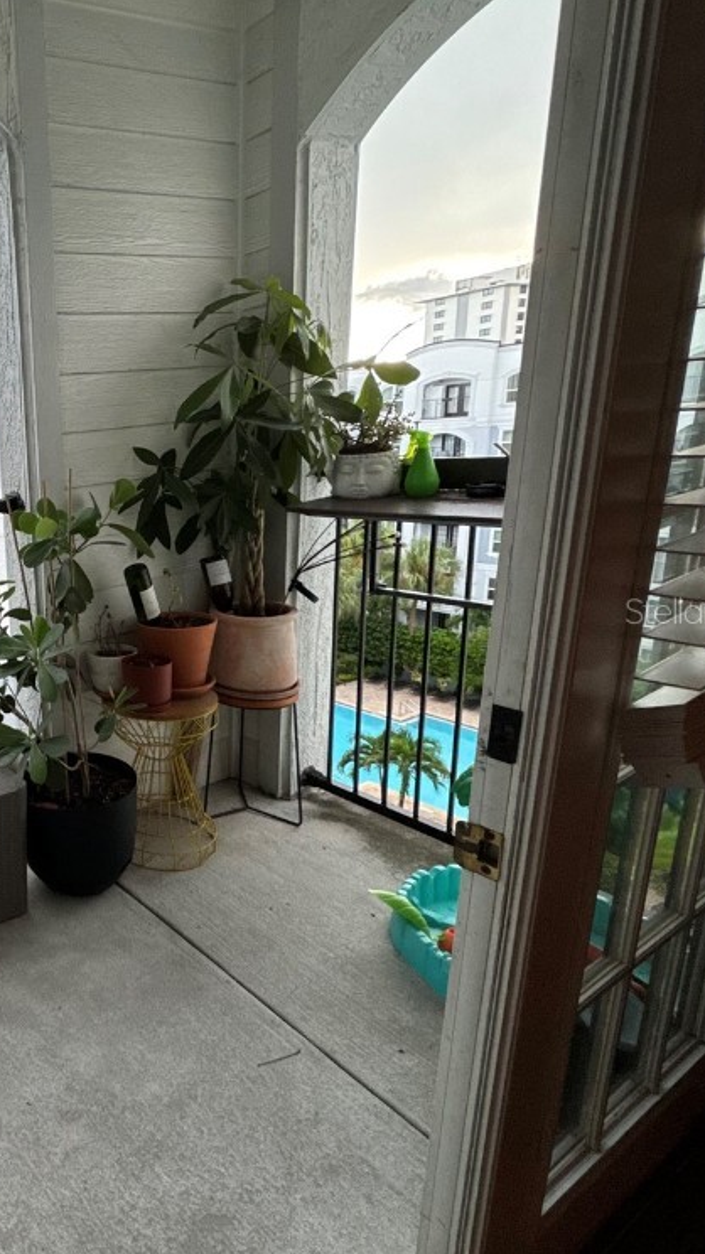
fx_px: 699
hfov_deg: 41.8
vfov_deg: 83.8
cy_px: 610
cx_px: -79
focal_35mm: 21
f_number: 2.2
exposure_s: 1/120
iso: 250
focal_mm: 2.22
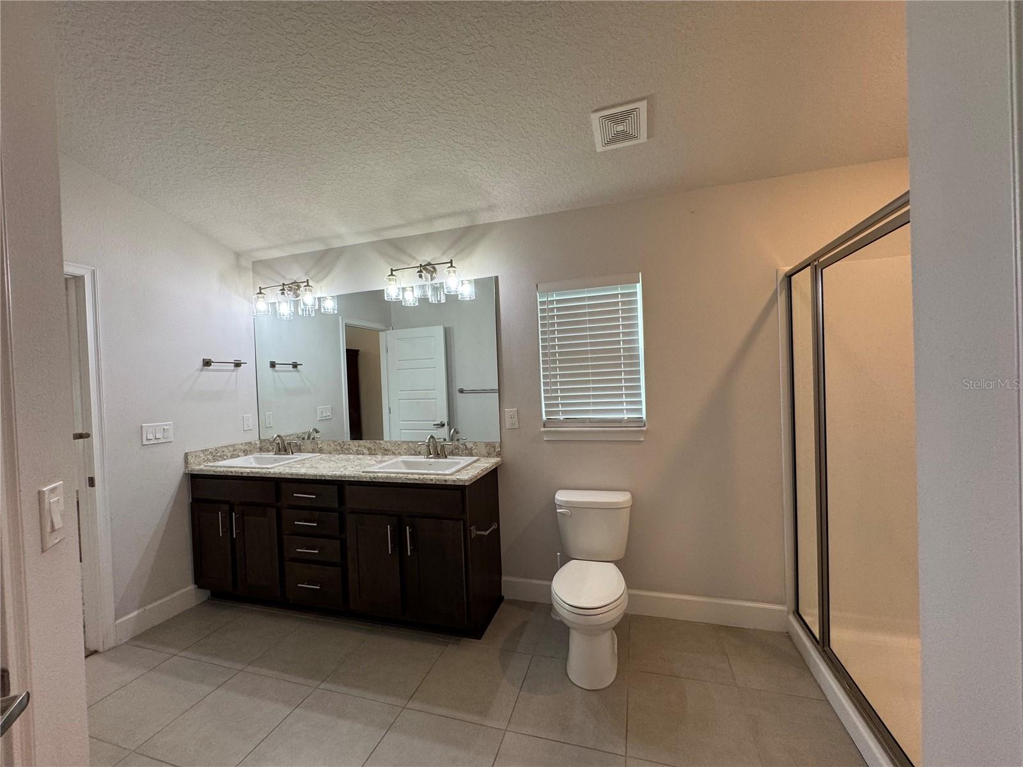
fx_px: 414
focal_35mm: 14
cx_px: 512
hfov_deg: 102.1
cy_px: 384
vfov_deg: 85.7
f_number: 2.2
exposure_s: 1/120
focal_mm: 2.22
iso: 160
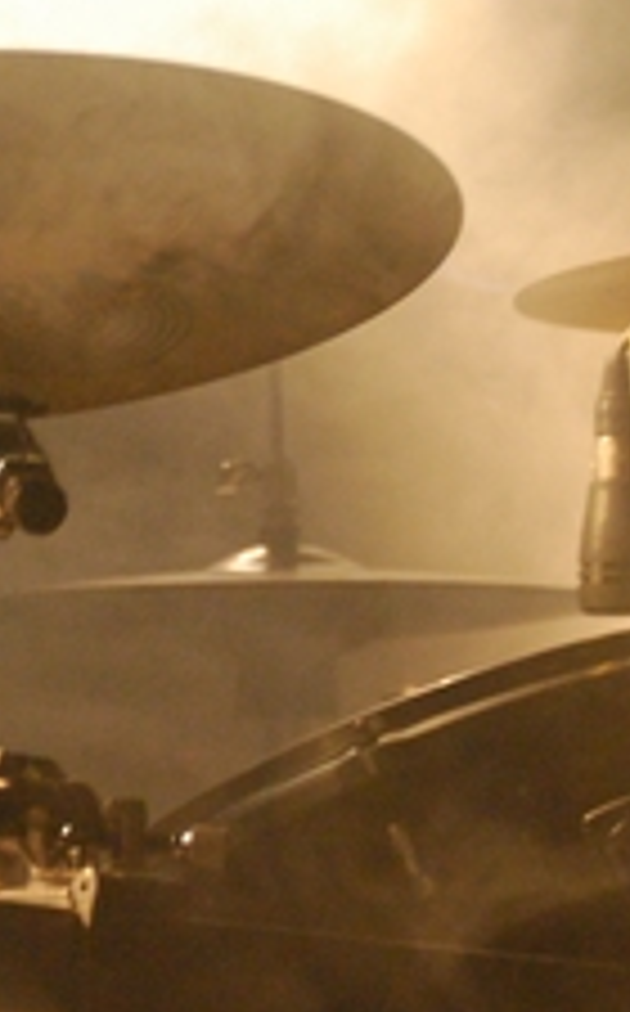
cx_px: -382
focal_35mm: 229
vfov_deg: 9.2
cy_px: 405
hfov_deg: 5.6
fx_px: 6311
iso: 1600
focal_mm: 56
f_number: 5
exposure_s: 1/80
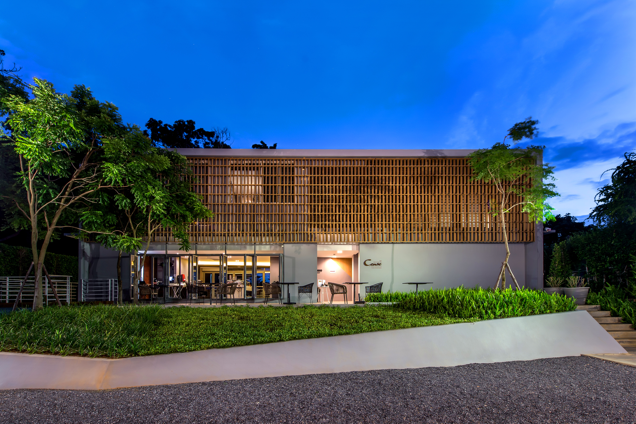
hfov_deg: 104.2
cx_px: 318
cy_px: 212
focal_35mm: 14
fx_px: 247
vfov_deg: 81.3
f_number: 8
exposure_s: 6
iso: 50
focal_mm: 14
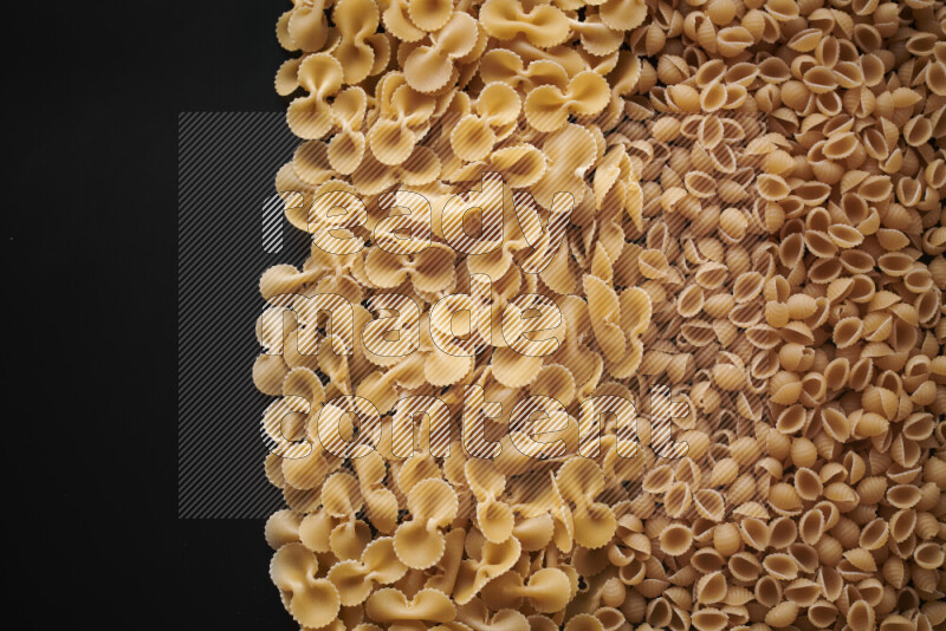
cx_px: 473
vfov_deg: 27.0
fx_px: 1314
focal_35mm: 50
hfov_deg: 39.6
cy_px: 316
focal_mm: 50
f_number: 8
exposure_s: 1/100
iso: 160
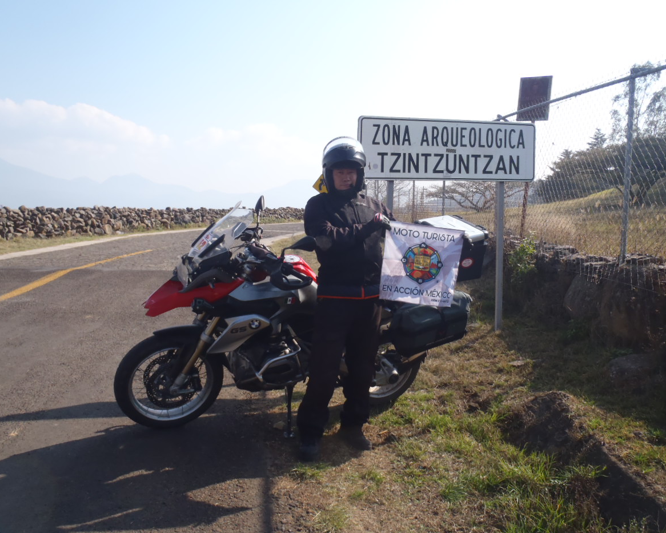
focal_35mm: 30
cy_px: 265
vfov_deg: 48.5
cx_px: 354
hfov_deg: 58.7
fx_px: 591
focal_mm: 5
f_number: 10
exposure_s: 1/60
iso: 100
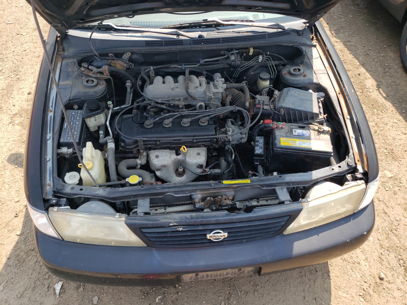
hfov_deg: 67.3
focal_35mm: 26
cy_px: 152
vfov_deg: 53.1
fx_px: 306
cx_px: 204
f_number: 1.5
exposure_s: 1/833
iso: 50
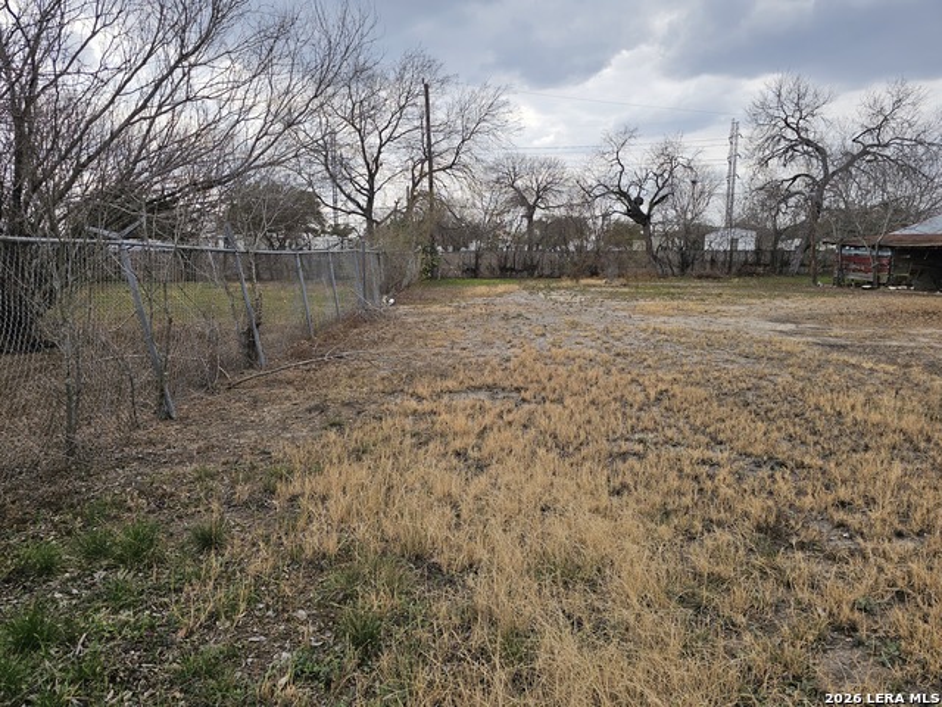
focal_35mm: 23
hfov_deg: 73.9
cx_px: 471
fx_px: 626
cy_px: 354
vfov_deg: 58.9
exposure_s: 1/405
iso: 10
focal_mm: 6.3
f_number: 1.7
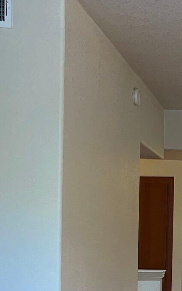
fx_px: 659
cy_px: 245
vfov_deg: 24.4
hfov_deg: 14.0
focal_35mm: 83
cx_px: 325
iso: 64
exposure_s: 1/24
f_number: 1.6
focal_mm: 5.1
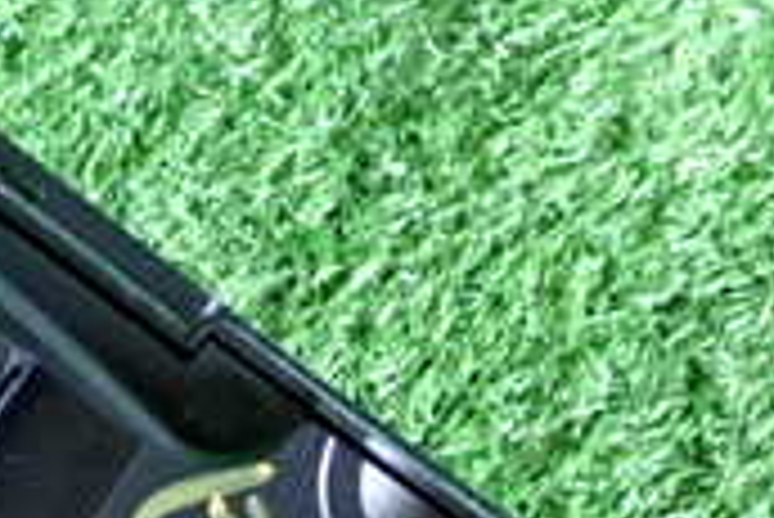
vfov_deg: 11.7
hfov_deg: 17.4
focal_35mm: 116
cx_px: 94
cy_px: 491
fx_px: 2496
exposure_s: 1/40
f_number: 2.4
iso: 800
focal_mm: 5.79
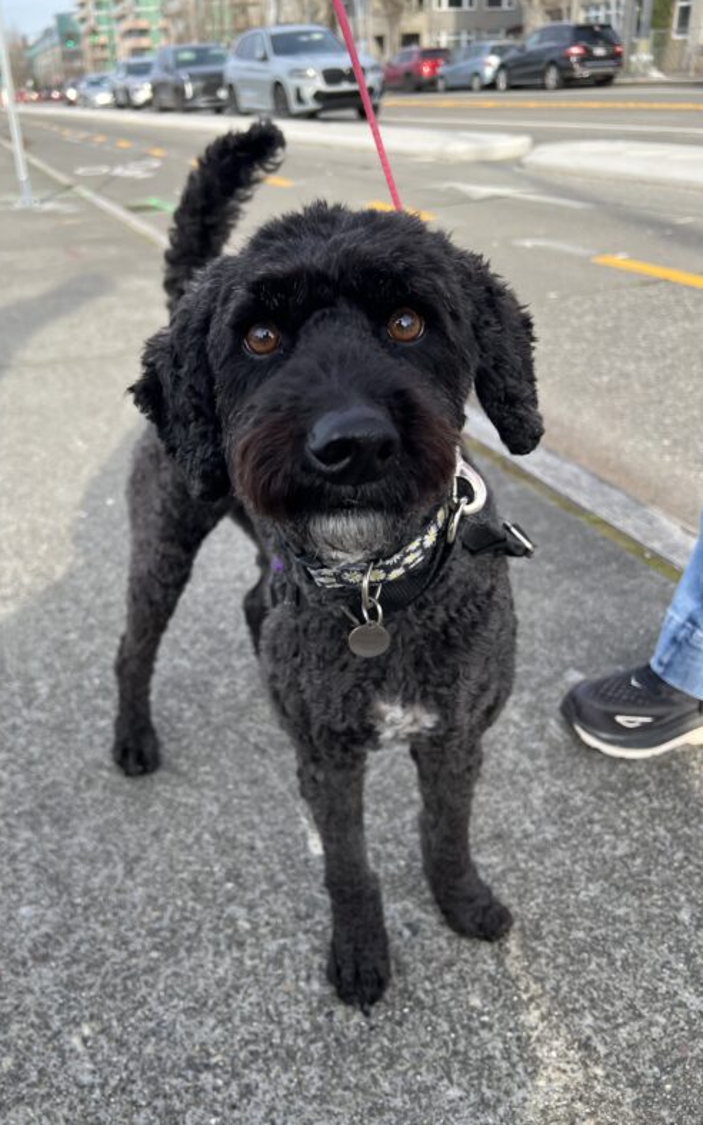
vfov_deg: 66.5
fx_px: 858
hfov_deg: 44.3
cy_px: 565
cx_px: 277
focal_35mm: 28
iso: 50
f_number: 1.5
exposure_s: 1/743
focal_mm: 5.7
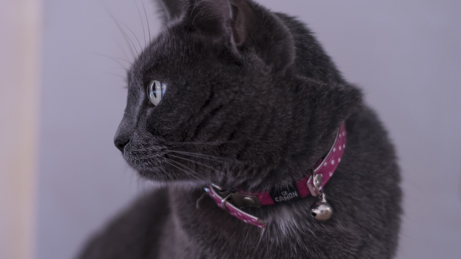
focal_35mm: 78
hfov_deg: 27.0
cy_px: 140
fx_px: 954
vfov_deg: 15.5
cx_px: 145
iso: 1600
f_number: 1.8
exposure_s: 1/125
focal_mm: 50
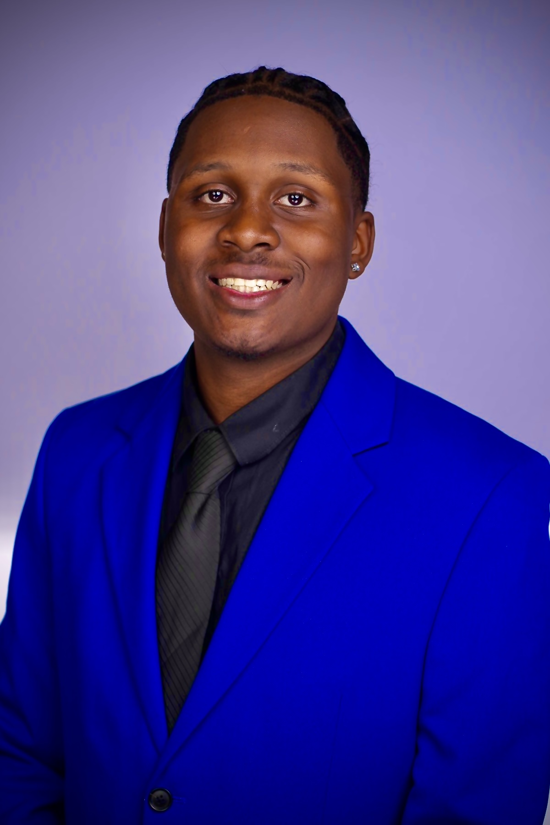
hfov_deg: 16.1
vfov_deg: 23.9
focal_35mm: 85
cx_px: 275
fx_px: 1948
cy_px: 412
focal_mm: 85
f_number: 5.6
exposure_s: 1/200
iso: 200
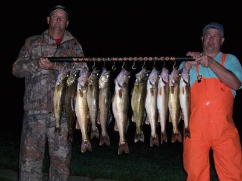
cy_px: 90
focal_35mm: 42
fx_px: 294
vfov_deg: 34.3
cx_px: 121
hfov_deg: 44.8
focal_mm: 7.1
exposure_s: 1/65.1
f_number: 3.2
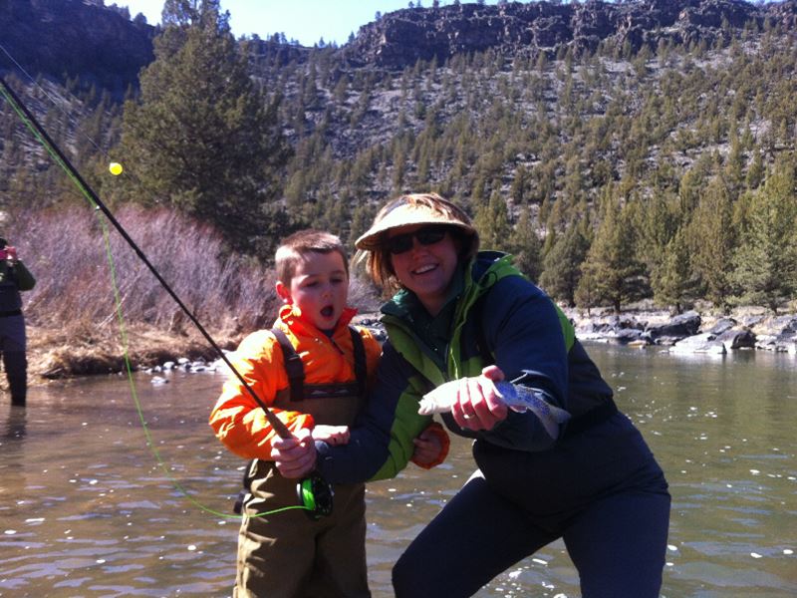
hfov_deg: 52.6
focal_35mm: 35
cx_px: 398
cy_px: 299
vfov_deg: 40.7
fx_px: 806
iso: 80
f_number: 2.8
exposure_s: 1/382
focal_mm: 3.85
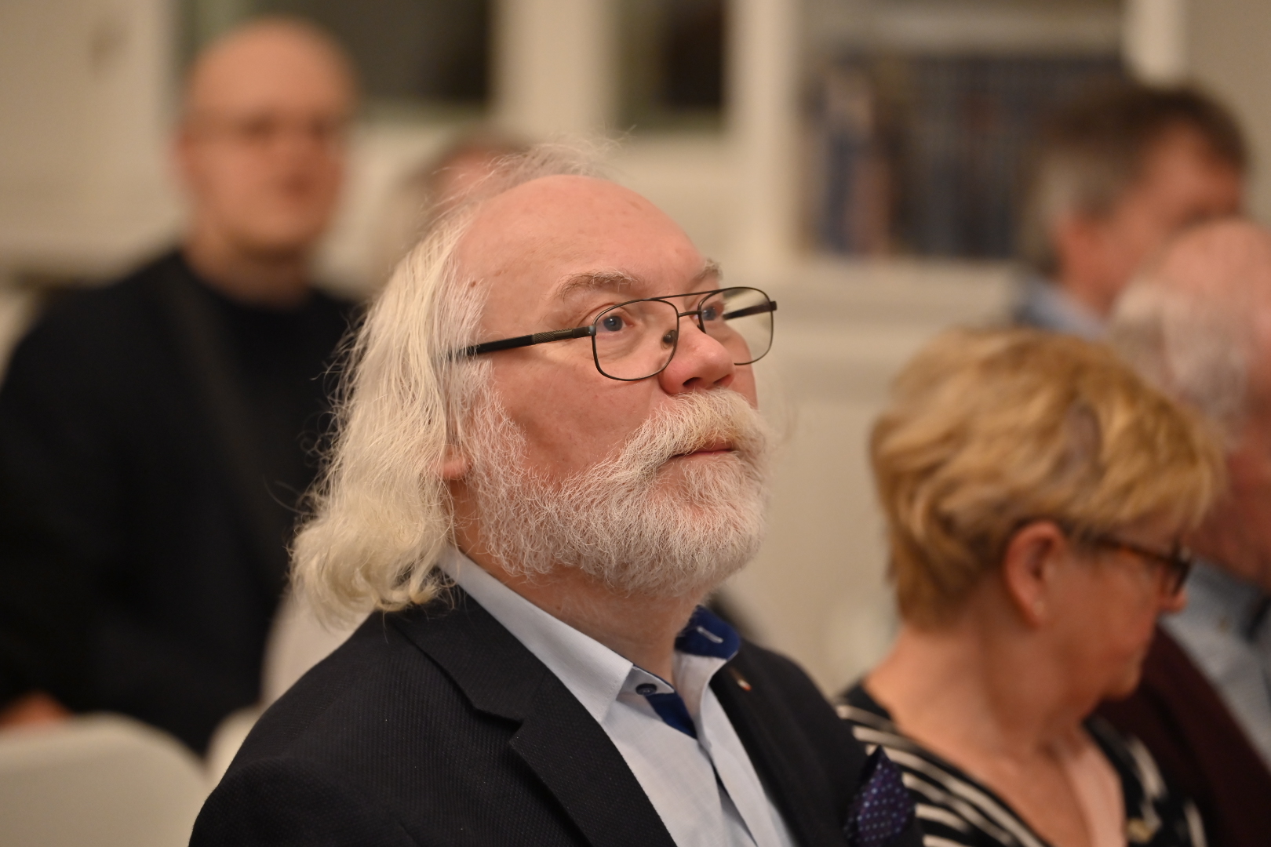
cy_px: 424
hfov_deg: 12.5
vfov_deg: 8.3
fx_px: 5825
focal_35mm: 165
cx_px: 636
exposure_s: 1/200
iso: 1800
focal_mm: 165
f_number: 2.8
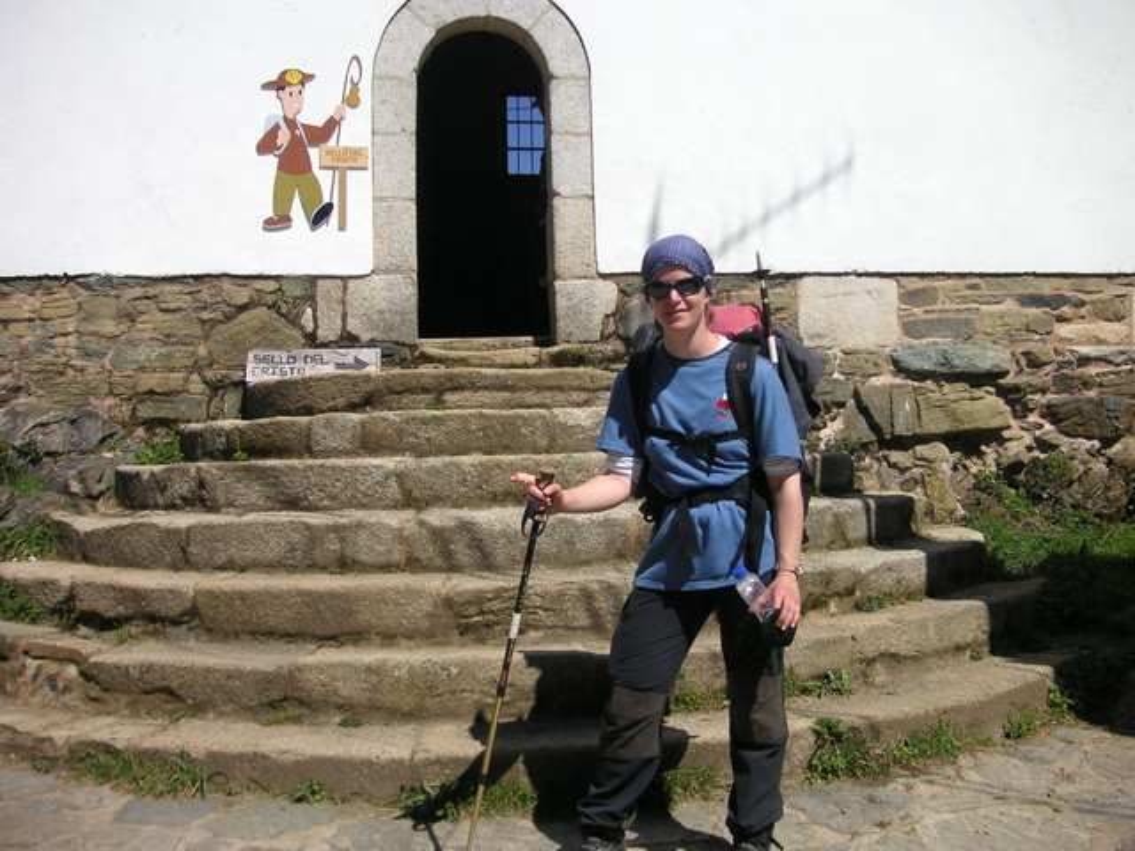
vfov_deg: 38.7
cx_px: 568
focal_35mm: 37
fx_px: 1213
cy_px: 426
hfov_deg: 50.1
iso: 50
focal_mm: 6.1
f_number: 6.7
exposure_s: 1/250
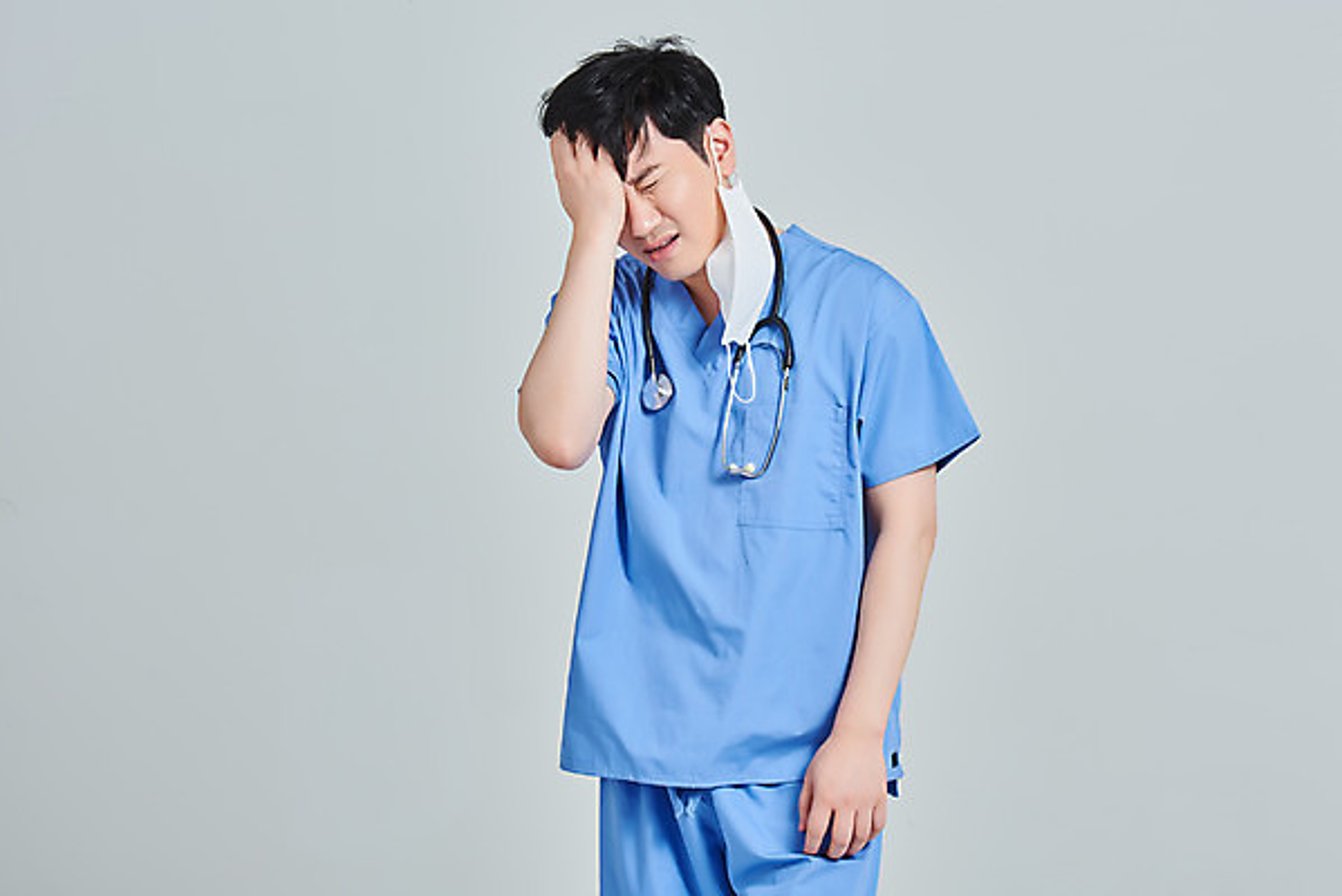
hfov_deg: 20.8
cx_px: 671
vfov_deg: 14.0
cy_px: 448
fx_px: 3655
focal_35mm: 98
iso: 100
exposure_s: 1/125
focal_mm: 98
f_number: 14
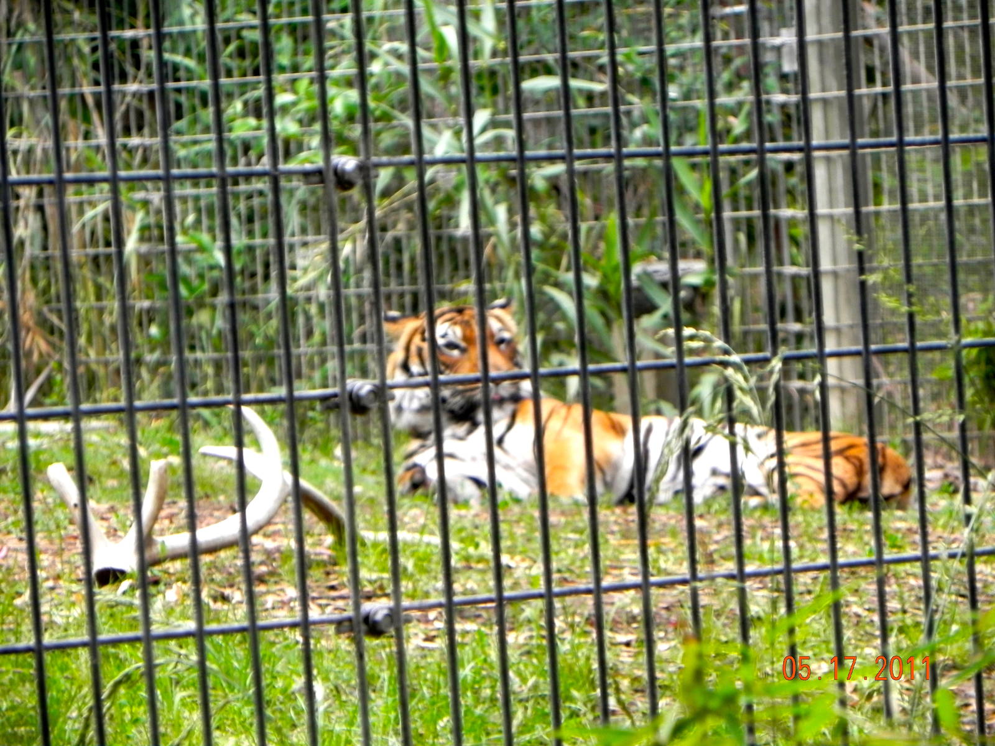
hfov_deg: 5.9
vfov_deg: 4.4
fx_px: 9687
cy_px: 373
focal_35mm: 337
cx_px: 498
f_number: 5
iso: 160
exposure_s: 1/187
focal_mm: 59.9
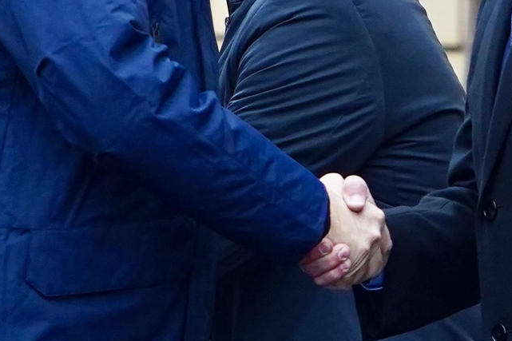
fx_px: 13308
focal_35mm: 936
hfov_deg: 2.2
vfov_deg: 1.5
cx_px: 292
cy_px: 28
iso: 1250
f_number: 5
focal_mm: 200
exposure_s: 1/320
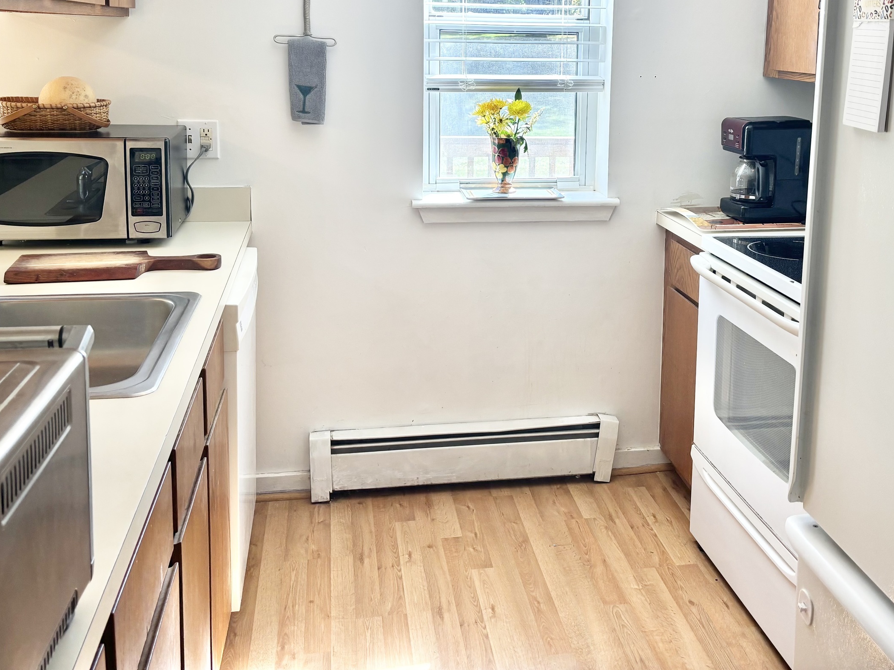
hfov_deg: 48.8
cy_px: 182
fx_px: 981
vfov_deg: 37.0
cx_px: 515
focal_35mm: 38
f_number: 1.6
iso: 50
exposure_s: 1/164
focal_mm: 5.96
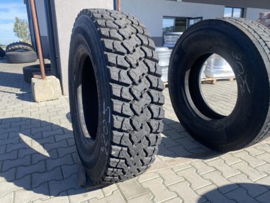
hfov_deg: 67.3
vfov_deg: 53.1
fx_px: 203
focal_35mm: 26
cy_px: 102
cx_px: 135
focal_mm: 4.25
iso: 32
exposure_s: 1/1053
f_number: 1.8
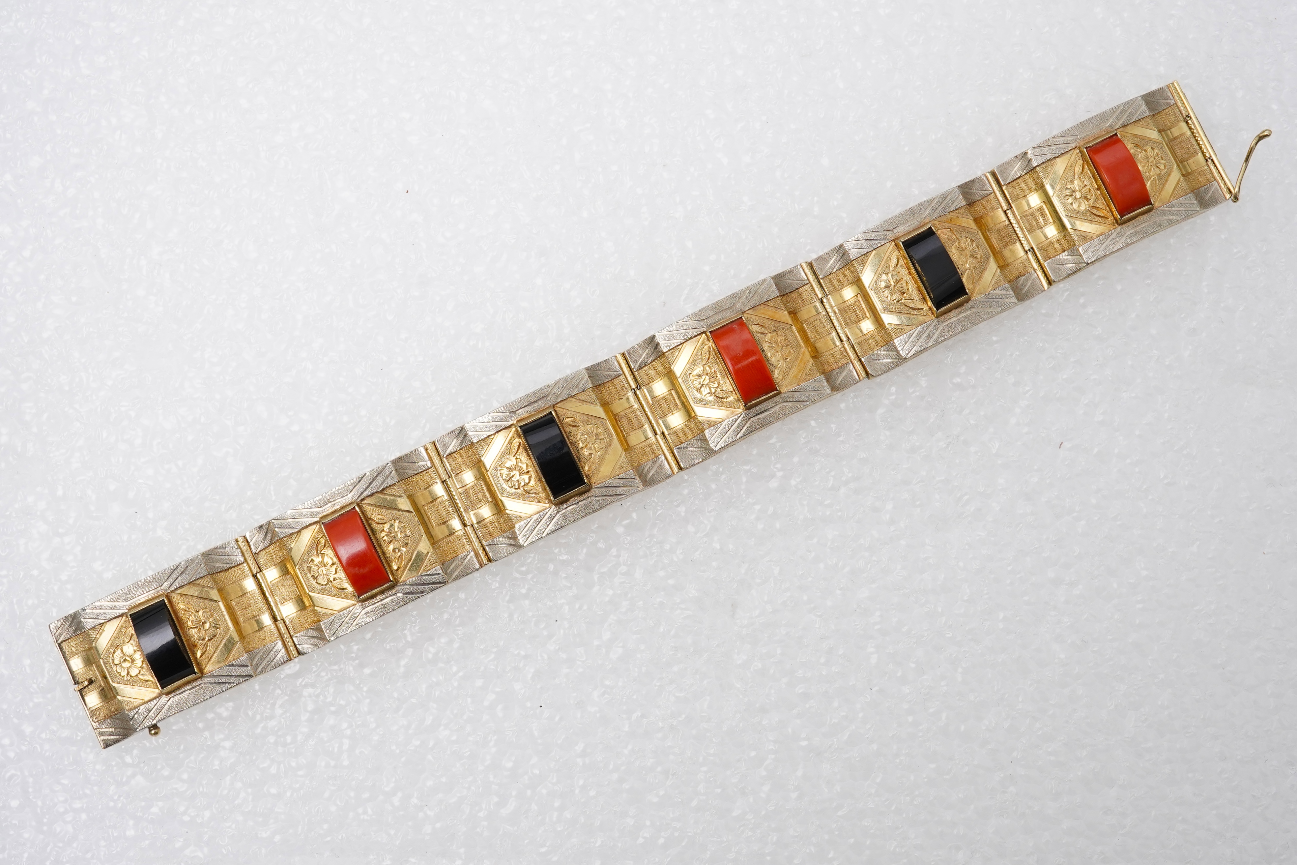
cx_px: 648
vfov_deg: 29.9
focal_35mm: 45
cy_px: 432
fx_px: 1621
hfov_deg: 43.6
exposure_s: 1/125
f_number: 20
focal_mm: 30
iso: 500
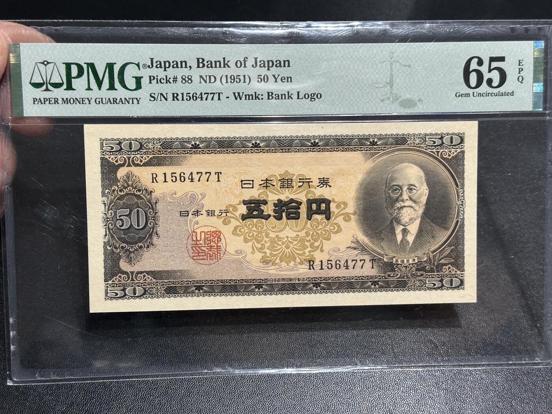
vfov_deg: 30.3
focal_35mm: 48
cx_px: 276
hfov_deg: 39.7
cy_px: 207
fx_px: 765
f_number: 1.78
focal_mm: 6.86
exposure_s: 1/50
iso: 160
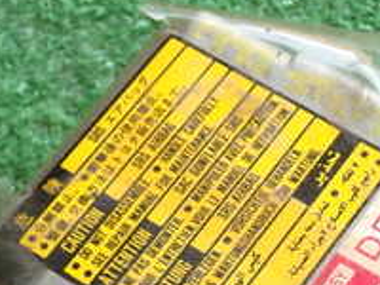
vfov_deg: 12.7
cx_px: 283
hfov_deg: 17.2
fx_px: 1251
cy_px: 325
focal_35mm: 114
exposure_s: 1/60
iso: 200
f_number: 2.7
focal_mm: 6.83
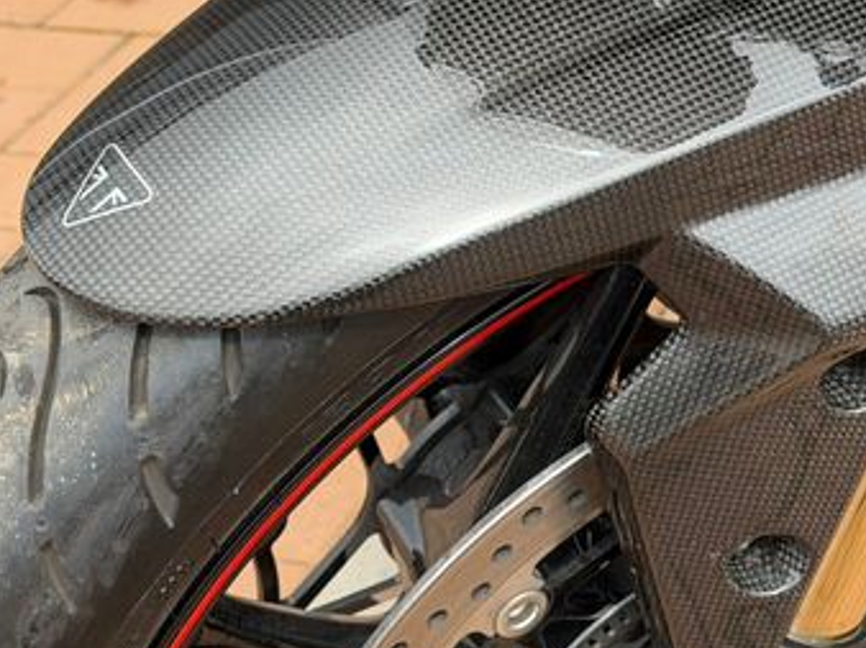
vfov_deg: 16.2
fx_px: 2275
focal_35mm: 91
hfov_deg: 21.4
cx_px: 630
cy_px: 312
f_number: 1.78
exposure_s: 1/620
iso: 64
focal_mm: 6.76
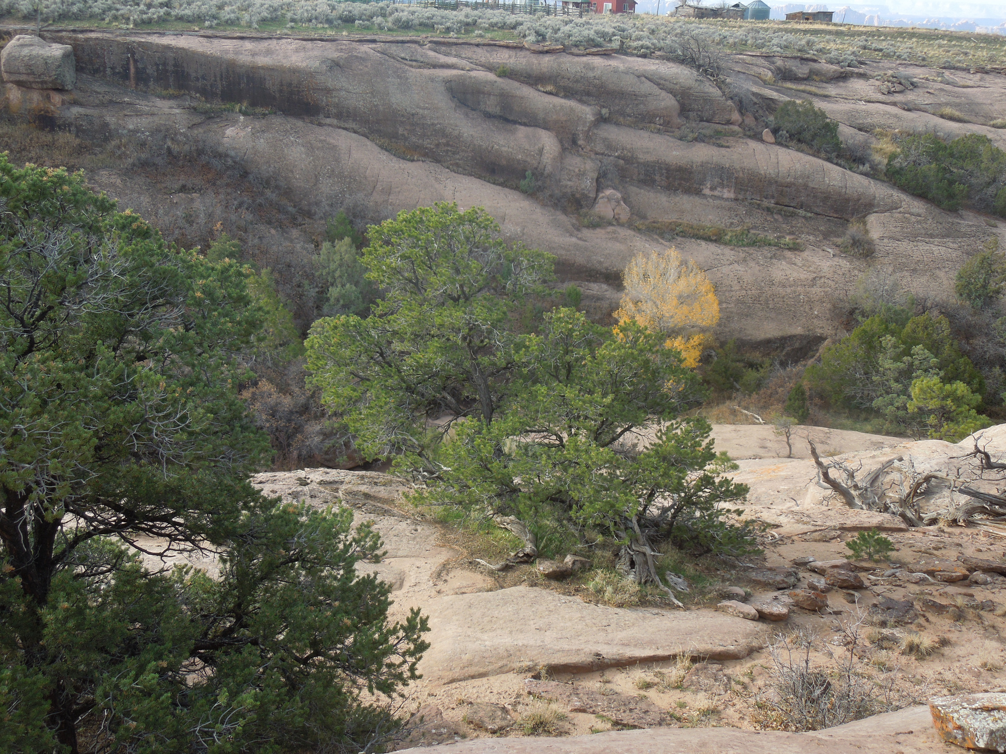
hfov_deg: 47.9
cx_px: 503
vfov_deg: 36.8
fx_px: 1133
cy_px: 377
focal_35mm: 39
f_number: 3.8
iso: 100
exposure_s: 1/250
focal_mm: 7
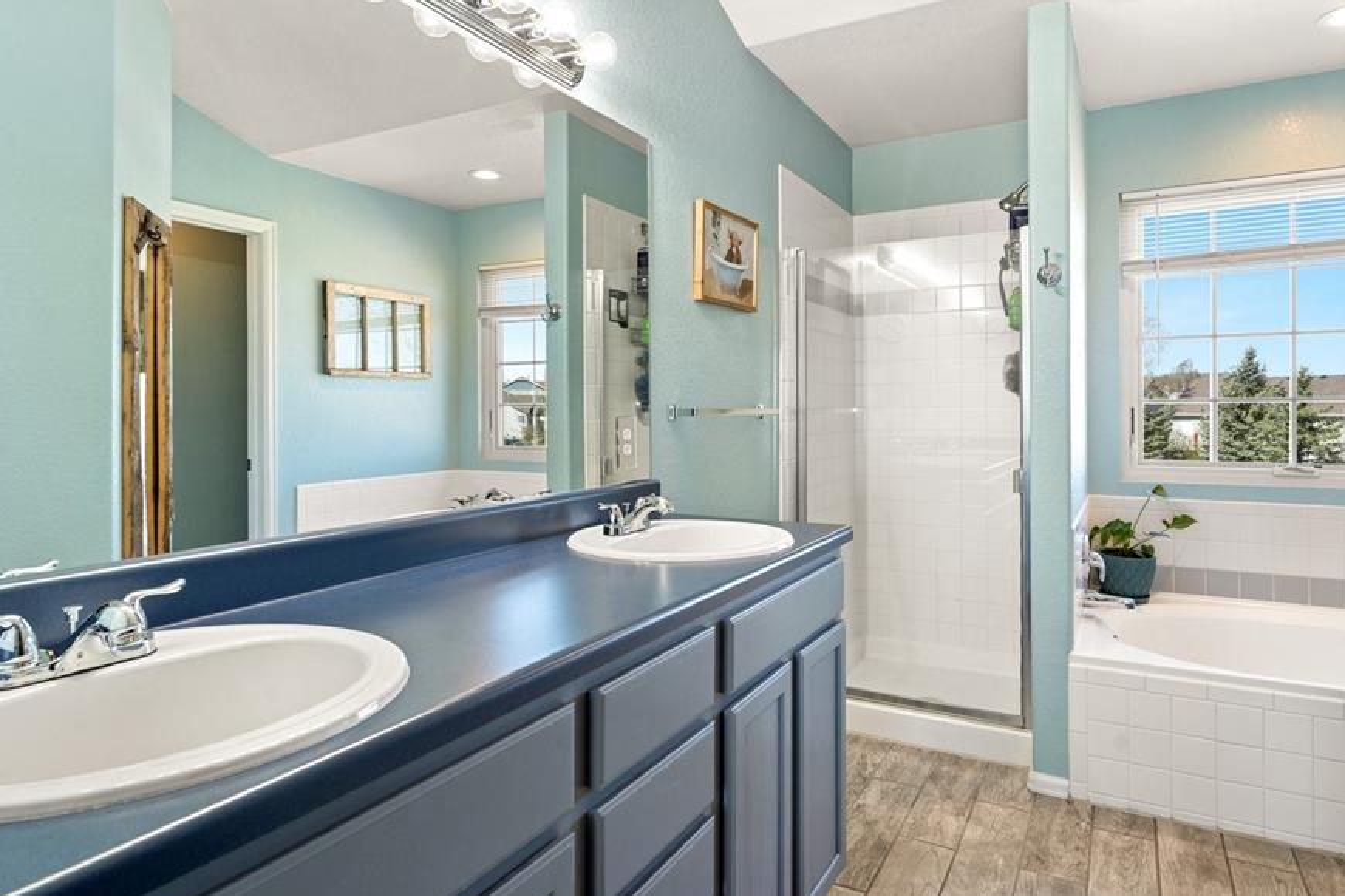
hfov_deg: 83.9
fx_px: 747
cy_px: 402
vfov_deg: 61.8
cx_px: 705
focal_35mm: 20
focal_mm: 17
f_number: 9
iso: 100
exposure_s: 1/1.25
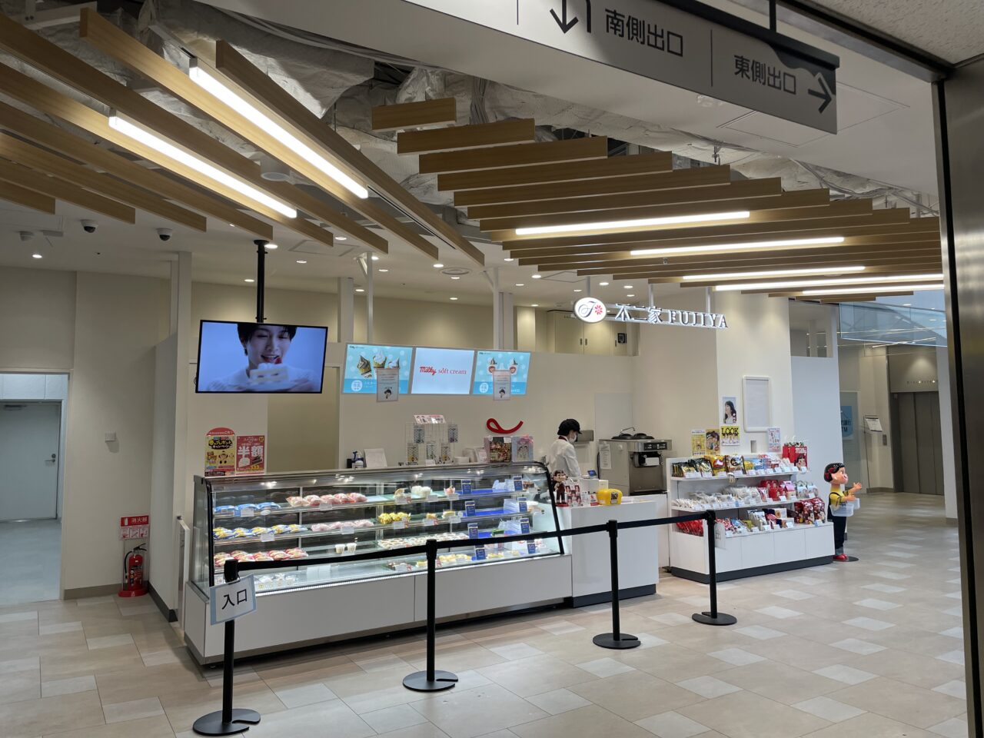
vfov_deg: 53.1
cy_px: 369
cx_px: 492
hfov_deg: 67.3
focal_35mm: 26
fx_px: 739
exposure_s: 1/214
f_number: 1.6
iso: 40
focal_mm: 4.2
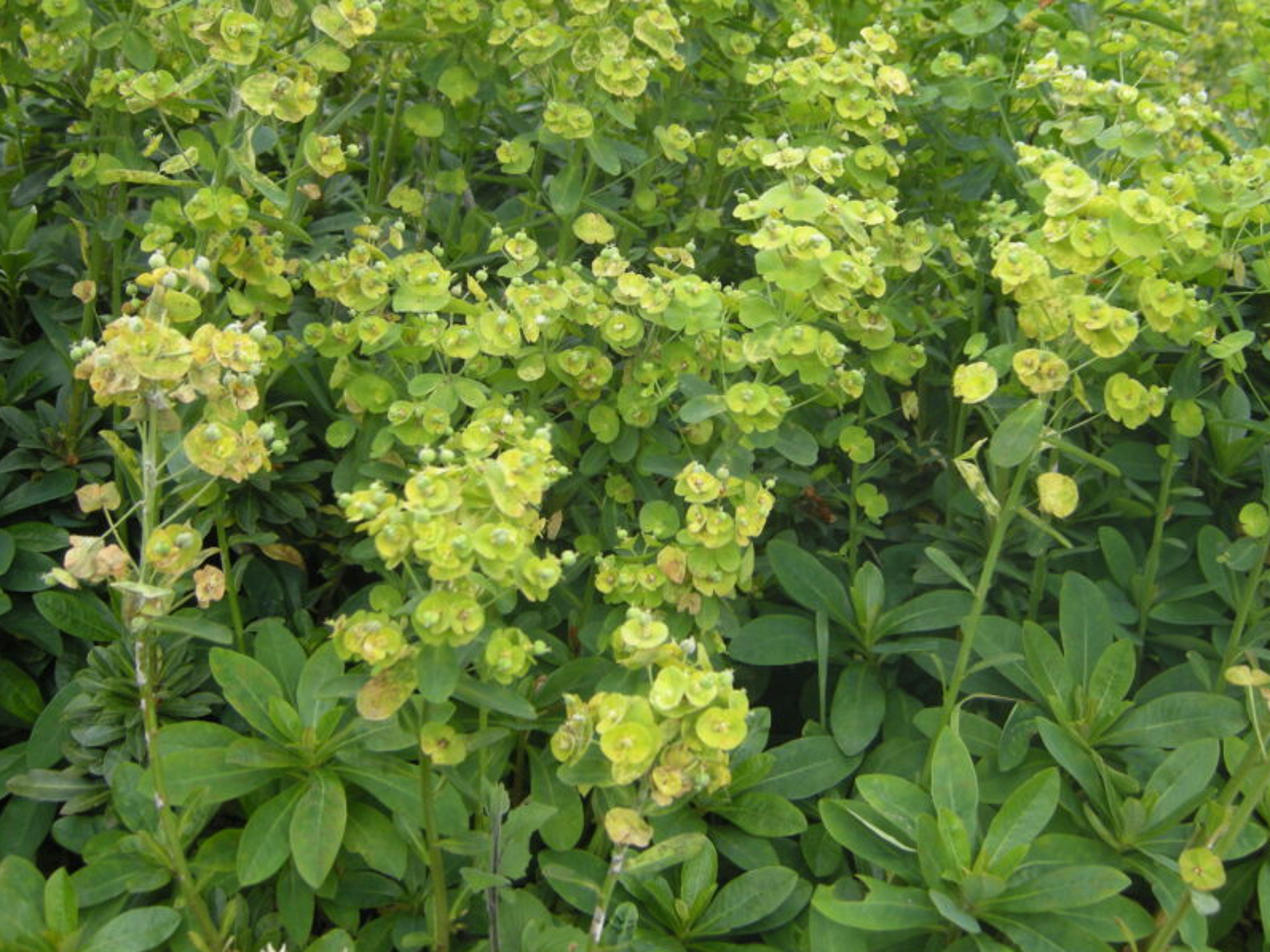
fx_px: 1651
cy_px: 344
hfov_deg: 42.0
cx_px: 707
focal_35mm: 45
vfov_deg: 32.0
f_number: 3
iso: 64
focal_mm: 7.5
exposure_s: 1/80
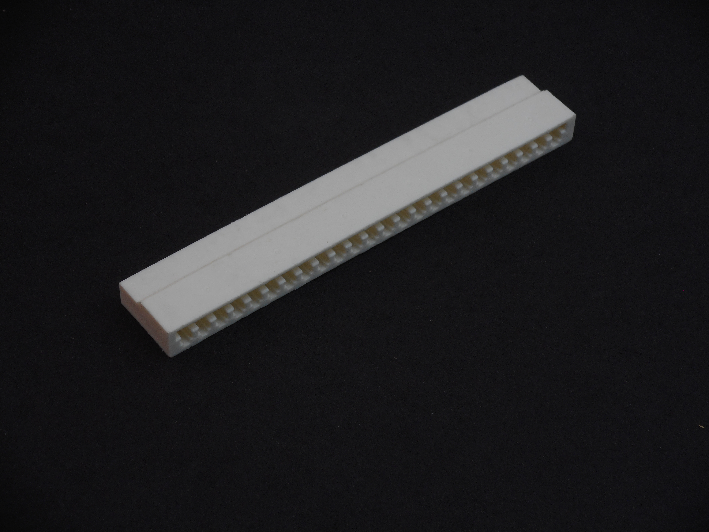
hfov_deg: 19.3
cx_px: 354
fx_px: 2089
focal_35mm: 102
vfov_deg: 14.5
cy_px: 266
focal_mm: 18.2
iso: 100
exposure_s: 1/60
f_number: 5.8
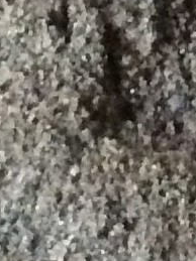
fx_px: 1549
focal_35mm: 205
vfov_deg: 8.1
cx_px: 251
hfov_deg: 7.2
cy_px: -554
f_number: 2.2
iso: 400
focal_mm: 4.15
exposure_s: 1/15
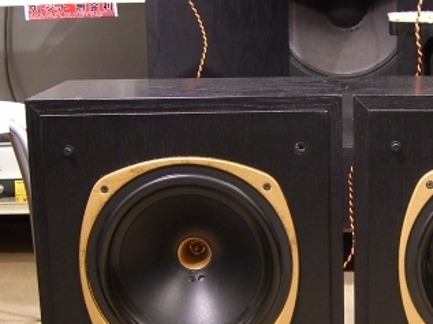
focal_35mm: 93
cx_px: 347
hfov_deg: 20.9
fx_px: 1162
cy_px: 275
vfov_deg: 15.7
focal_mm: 9.5
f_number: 3.1
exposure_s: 1/10
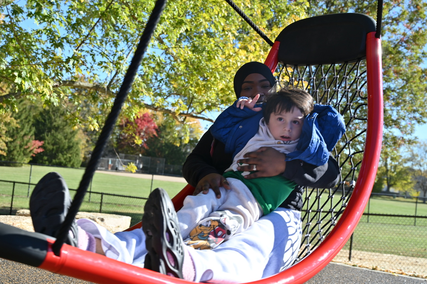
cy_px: 142
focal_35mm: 47
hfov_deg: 41.9
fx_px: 557
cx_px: 214
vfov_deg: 28.6
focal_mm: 47
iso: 100
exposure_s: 1/320
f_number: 6.3
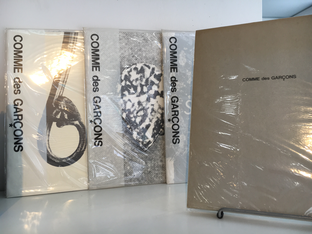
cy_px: 117
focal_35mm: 29
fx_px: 261
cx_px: 156
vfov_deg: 48.2
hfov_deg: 61.7
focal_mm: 4.15
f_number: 2.2
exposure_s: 1/120
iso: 40
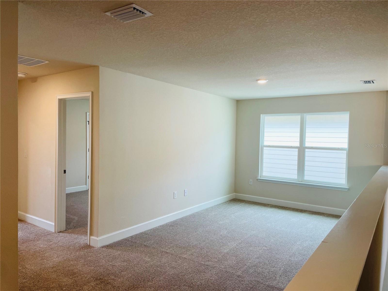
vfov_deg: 53.1
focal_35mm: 26
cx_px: 194
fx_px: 291
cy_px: 146
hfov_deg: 67.3
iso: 80
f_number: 1.6
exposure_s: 1/120
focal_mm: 4.2
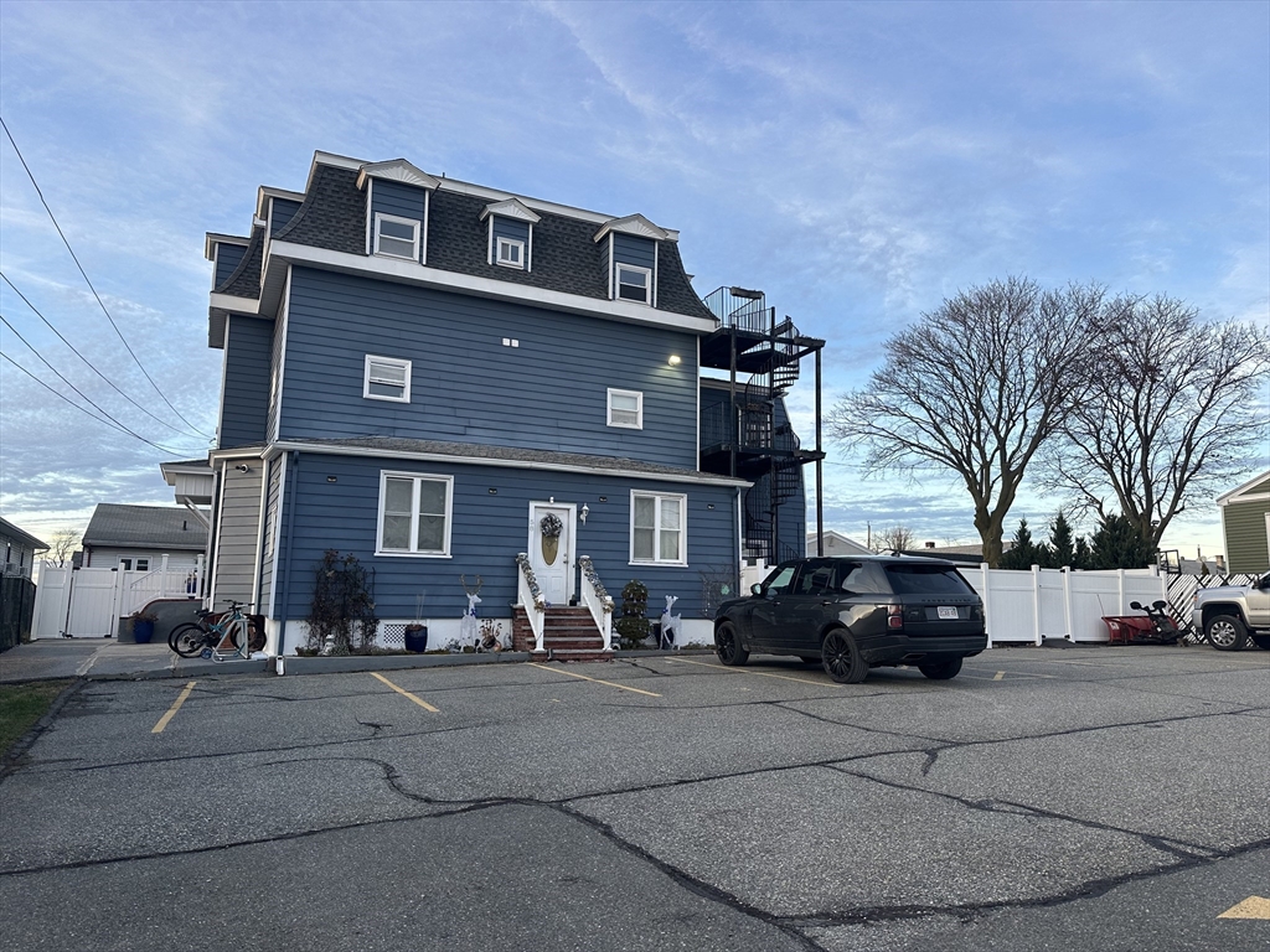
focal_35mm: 24
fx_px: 881
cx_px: 635
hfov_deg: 71.6
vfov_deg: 56.8
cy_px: 476
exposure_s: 1/213
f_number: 1.78
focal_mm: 6.86
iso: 64
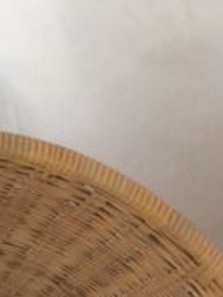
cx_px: -48
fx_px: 885
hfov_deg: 13.9
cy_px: 518
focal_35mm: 103
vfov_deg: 16.3
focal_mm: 4.15
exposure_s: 1/33
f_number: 2.2
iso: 50
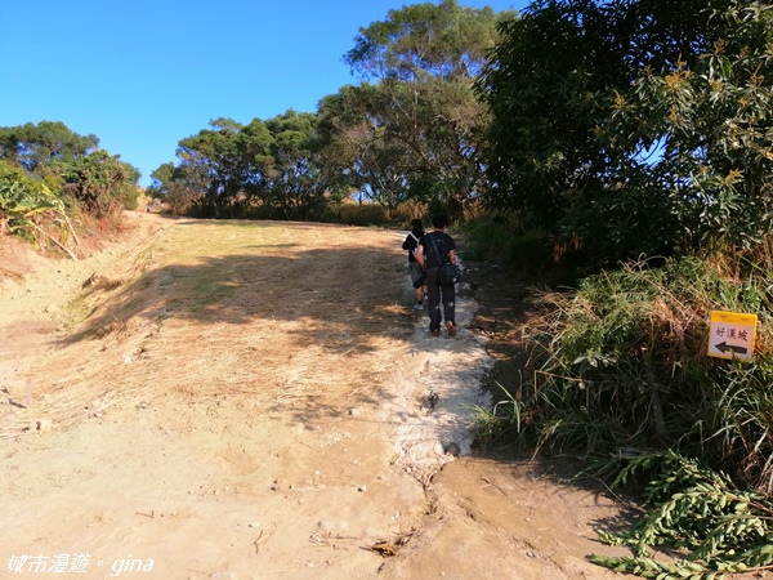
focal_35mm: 26
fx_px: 581
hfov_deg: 67.3
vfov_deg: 53.1
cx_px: 386
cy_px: 290
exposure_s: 1/751
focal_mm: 3.81
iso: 50
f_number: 2.2
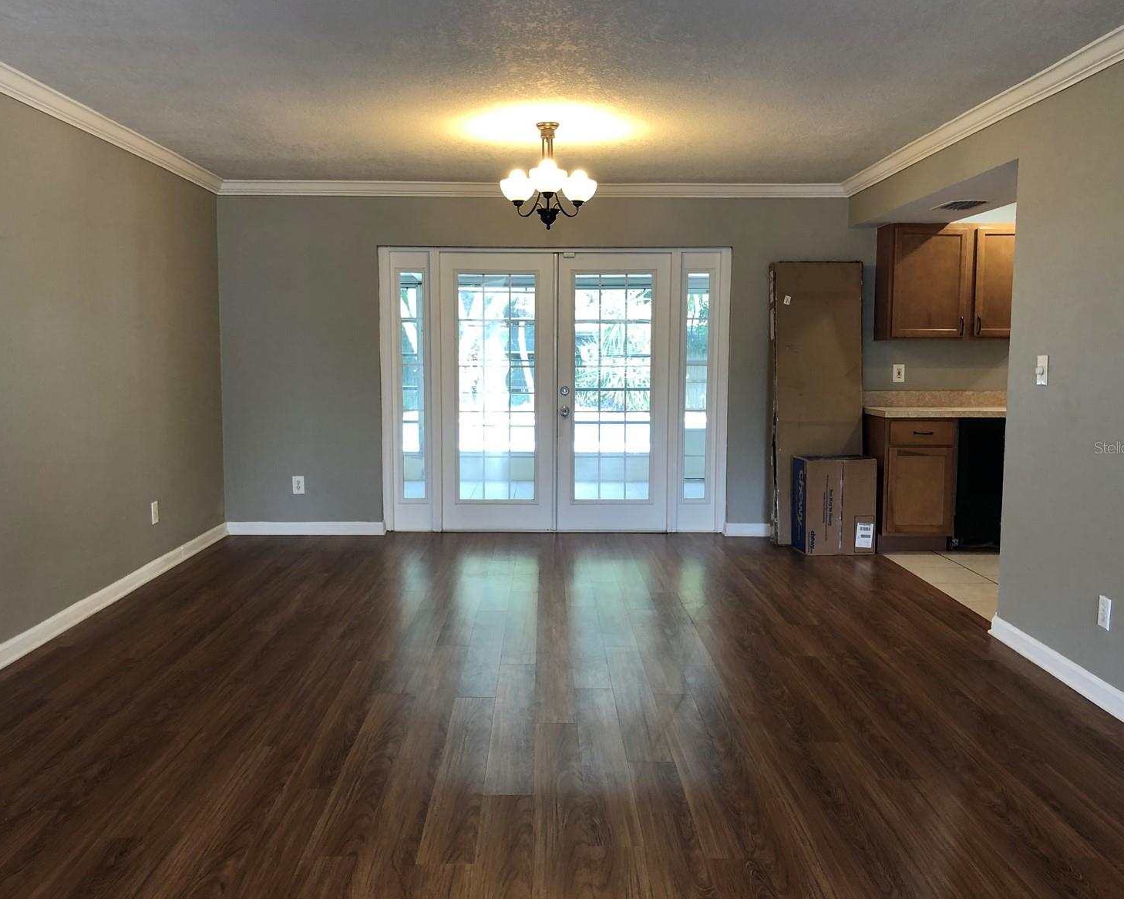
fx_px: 998
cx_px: 550
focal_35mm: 30
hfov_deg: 58.8
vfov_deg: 48.5
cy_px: 447
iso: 25
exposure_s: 1/30
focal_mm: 4
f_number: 1.8
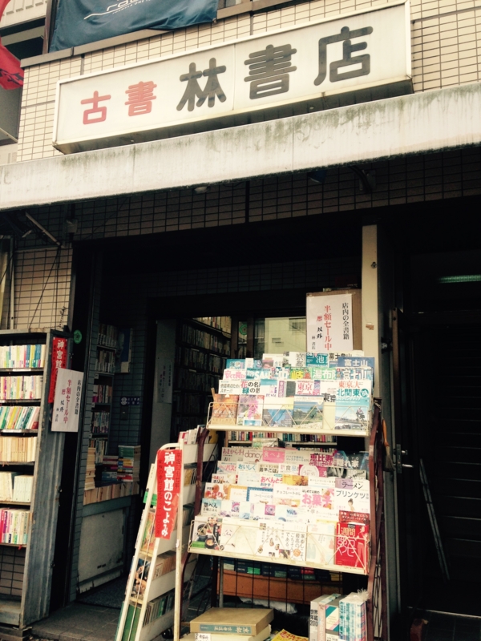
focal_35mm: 33
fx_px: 611
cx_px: 240
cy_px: 320
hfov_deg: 42.9
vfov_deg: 55.4
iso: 50
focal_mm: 4.12
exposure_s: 1/330
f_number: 2.4
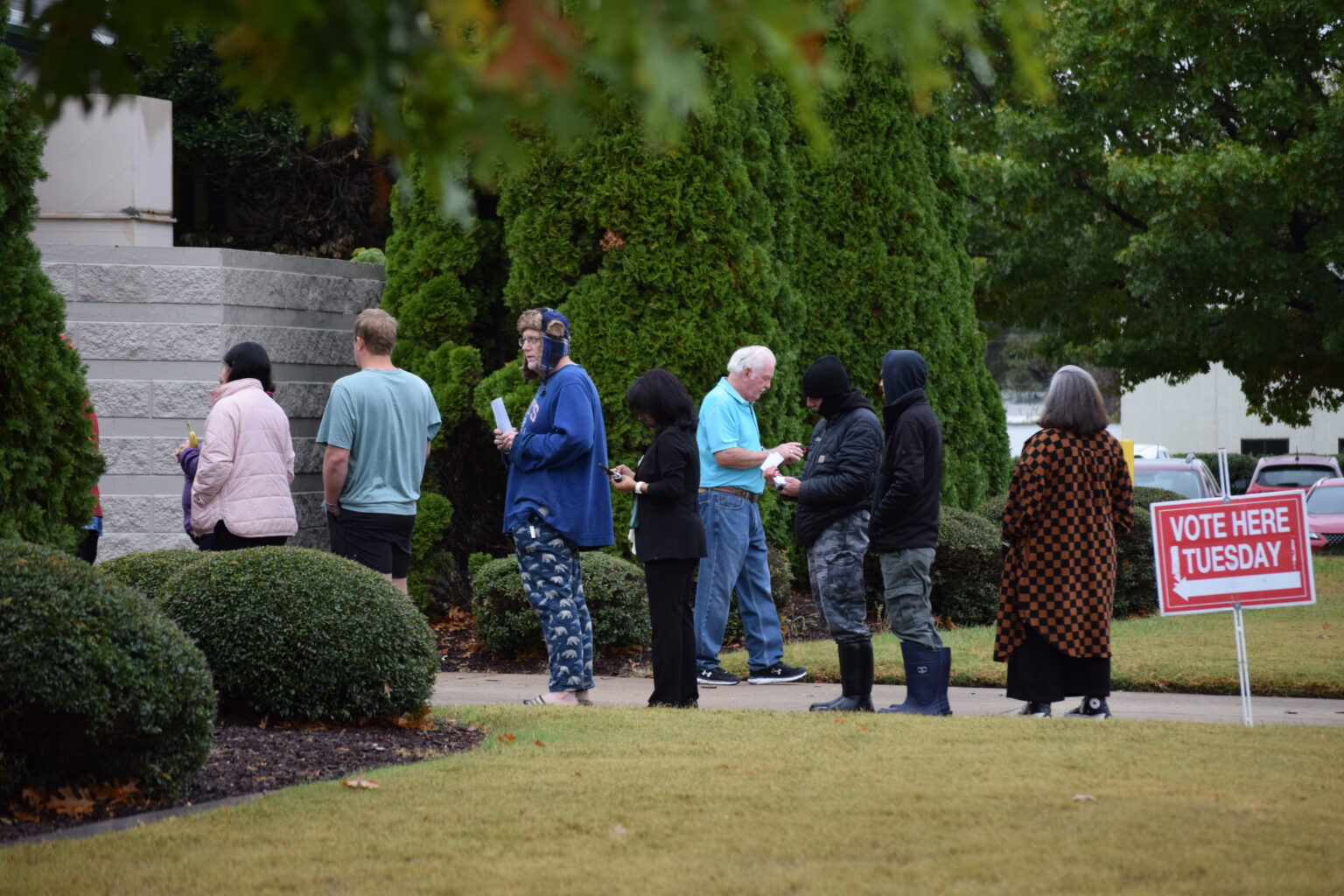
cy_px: 448
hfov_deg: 13.0
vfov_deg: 8.7
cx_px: 672
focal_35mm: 158
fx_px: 5880
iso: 800
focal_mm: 105
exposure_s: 1/160
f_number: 4.5
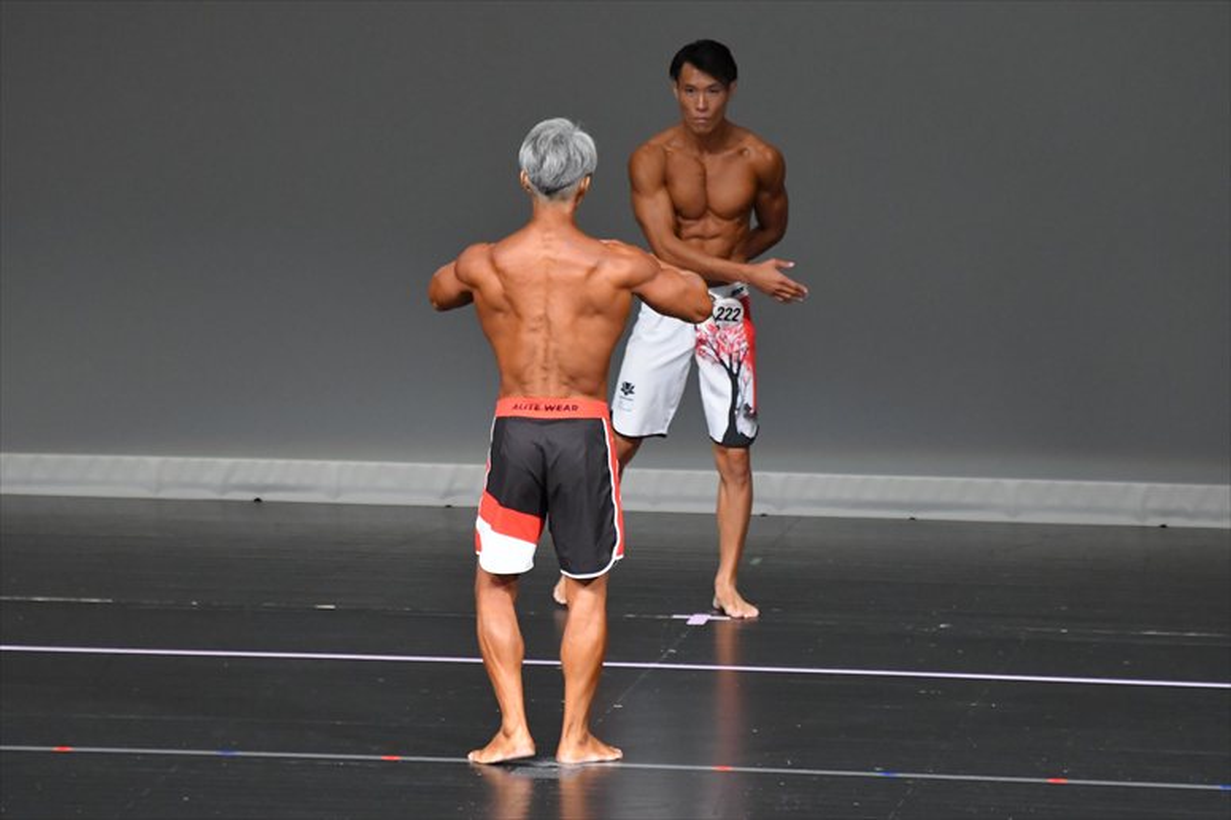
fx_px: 10766
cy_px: 410
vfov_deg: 4.4
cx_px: 616
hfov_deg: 6.5
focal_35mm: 315
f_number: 5.6
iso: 5000
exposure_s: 1/400
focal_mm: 210
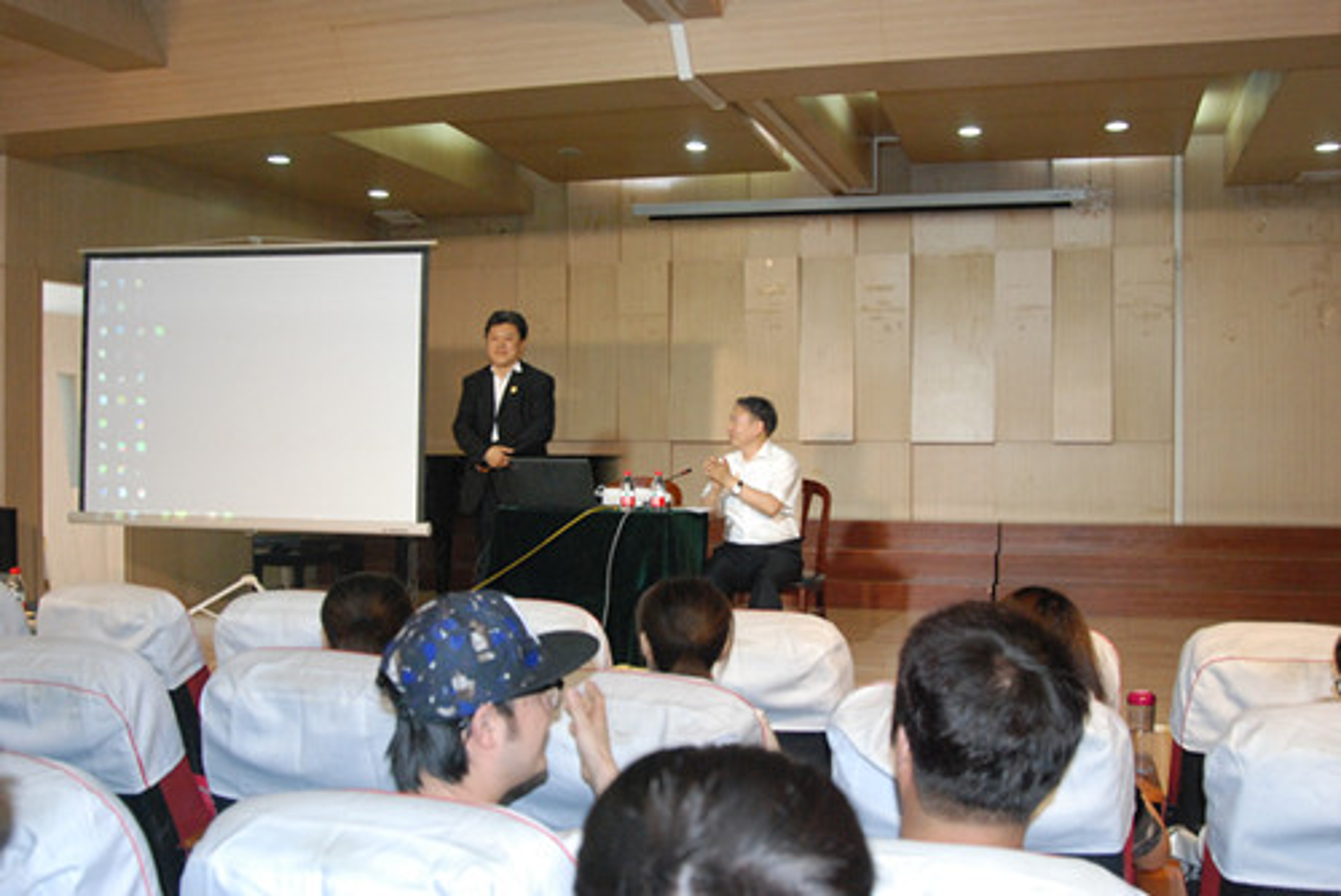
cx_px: 670
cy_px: 448
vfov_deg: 36.9
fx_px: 1342
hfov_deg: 53.1
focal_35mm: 36
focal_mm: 24
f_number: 5.6
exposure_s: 1/60
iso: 1600
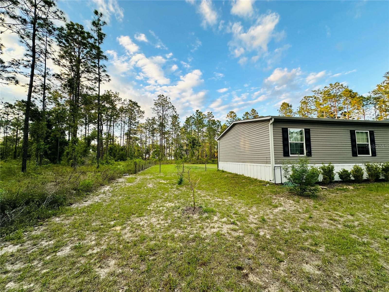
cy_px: 146
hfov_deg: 102.1
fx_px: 157
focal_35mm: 14
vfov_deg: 85.7
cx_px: 194
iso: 40
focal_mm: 2.22
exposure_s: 1/279
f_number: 2.2
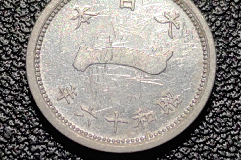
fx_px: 1038
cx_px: 121
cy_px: 62
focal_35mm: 155
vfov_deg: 8.9
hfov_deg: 13.2
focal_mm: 5.75
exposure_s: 1/247
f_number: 2
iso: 50
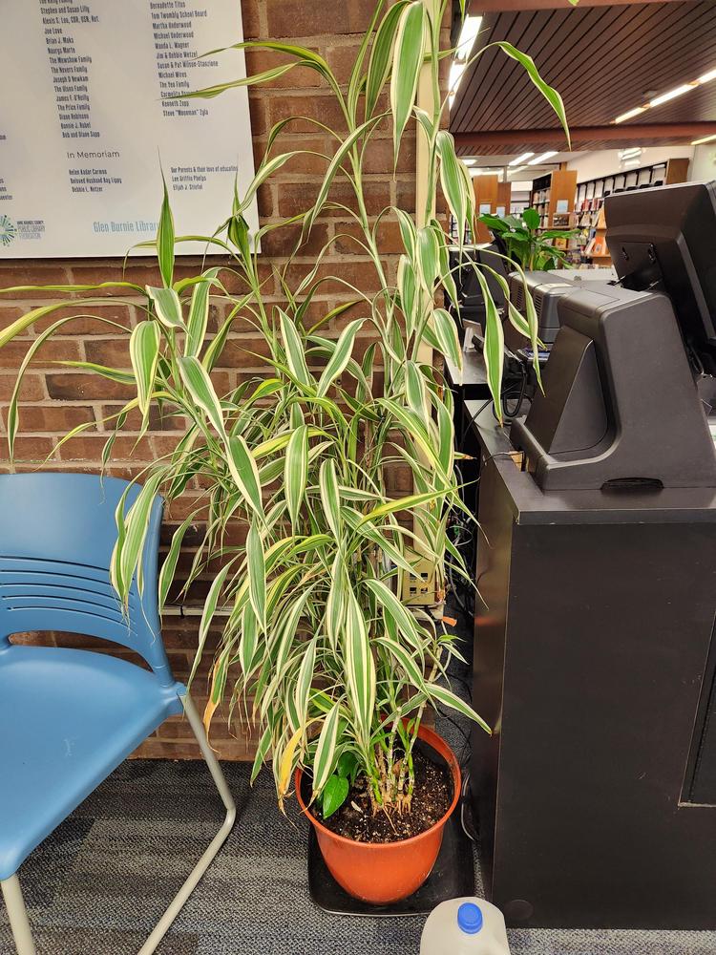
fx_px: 634
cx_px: 358
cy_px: 478
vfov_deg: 73.9
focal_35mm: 23
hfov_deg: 58.9
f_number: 1.8
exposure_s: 1/120
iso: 400
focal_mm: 5.4
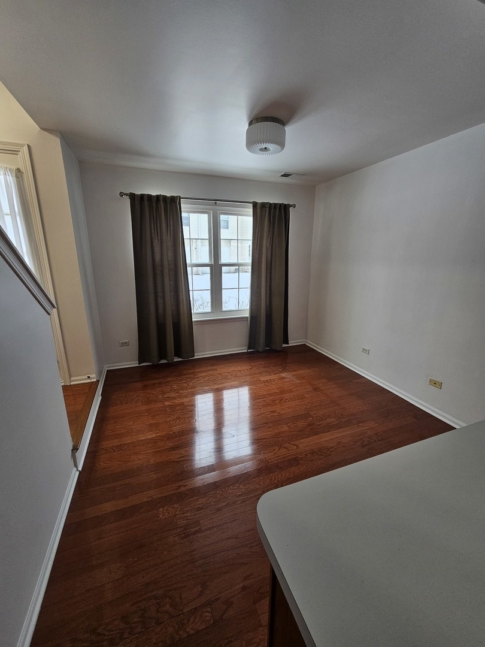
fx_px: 243
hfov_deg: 89.9
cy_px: 324
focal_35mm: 13
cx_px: 242
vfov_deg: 106.2
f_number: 2.2
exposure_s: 1/120
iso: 100
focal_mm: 2.2
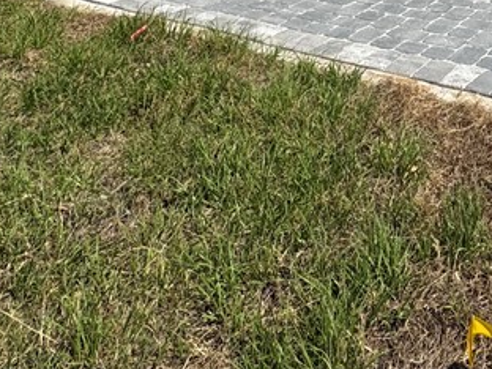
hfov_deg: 38.1
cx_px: 456
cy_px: -224
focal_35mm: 46
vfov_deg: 23.3
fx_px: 654
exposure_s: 1/2494
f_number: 2.2
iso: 50
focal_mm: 2.22
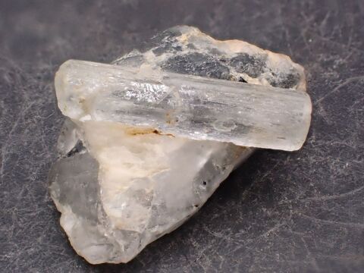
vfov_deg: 14.8
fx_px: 1052
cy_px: 136
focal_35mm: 100
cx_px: 182
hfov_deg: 19.6
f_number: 6.3
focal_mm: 18
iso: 500
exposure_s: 1/400
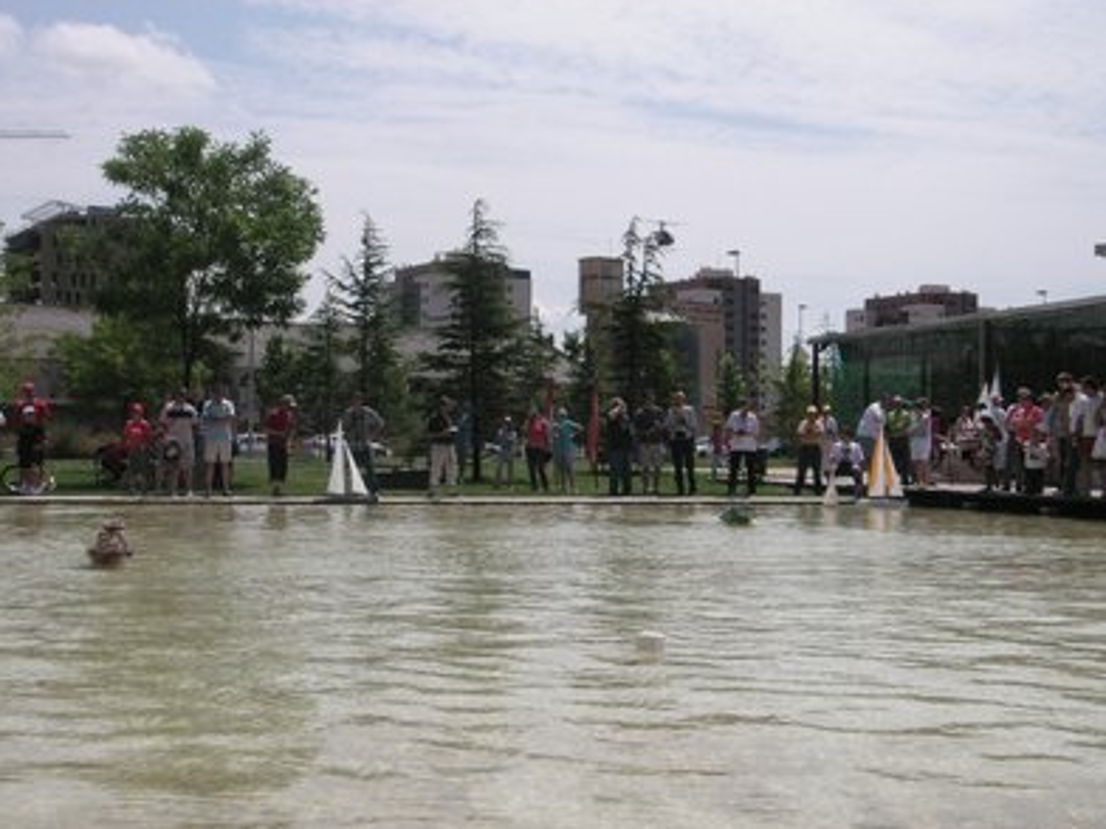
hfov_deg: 36.2
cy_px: 412
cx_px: 553
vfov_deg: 27.5
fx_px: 1693
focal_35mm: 53
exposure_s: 1/350
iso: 50
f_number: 7.1
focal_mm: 8.6
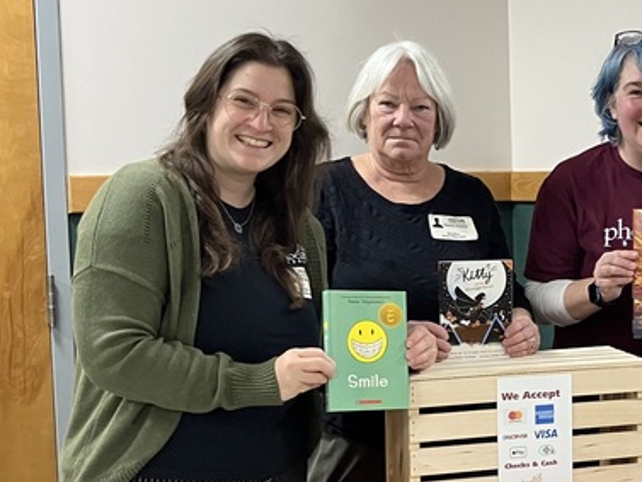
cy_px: 281
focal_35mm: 76
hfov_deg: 24.3
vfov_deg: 19.4
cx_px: 668
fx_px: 1410
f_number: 1.8
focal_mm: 3.99
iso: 80
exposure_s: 1/61
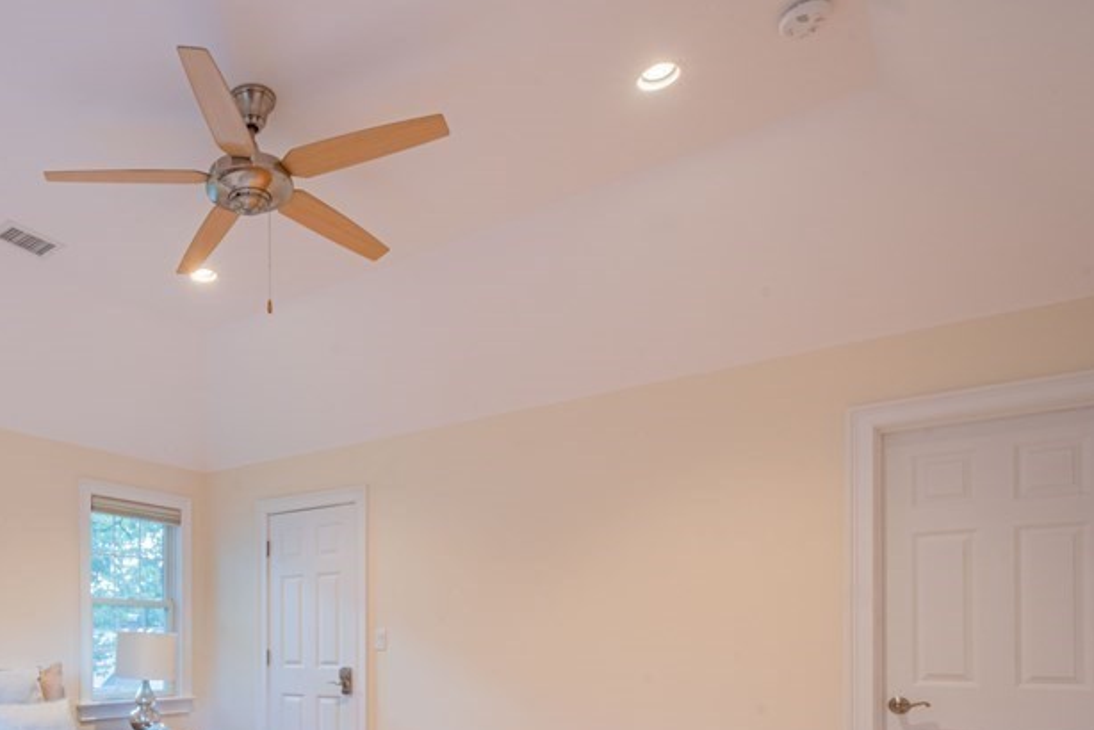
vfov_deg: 49.5
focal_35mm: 25
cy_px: 537
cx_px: 249
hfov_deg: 66.2
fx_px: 760
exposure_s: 1/2.5
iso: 250
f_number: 22
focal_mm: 10
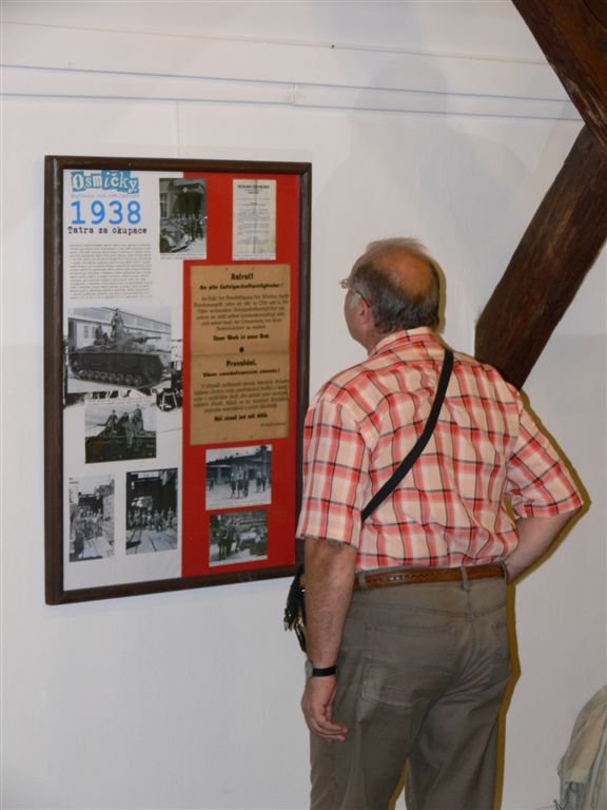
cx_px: 304
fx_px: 2011
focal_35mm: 86
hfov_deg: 17.2
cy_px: 405
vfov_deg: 22.8
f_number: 3.2
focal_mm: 18.1
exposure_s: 1/30
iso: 125
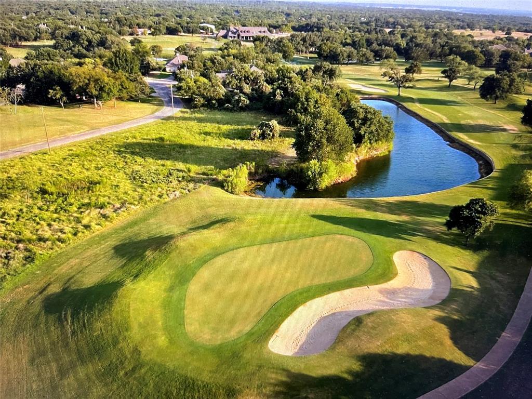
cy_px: 200
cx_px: 266
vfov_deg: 53.1
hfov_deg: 67.3
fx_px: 400
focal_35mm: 26
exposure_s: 1/60
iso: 500
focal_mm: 5.1
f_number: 1.6
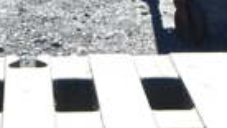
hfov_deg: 17.1
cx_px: 74
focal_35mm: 125
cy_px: 267
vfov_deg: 9.1
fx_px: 753
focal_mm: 18
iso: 180
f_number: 8
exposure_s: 1/250
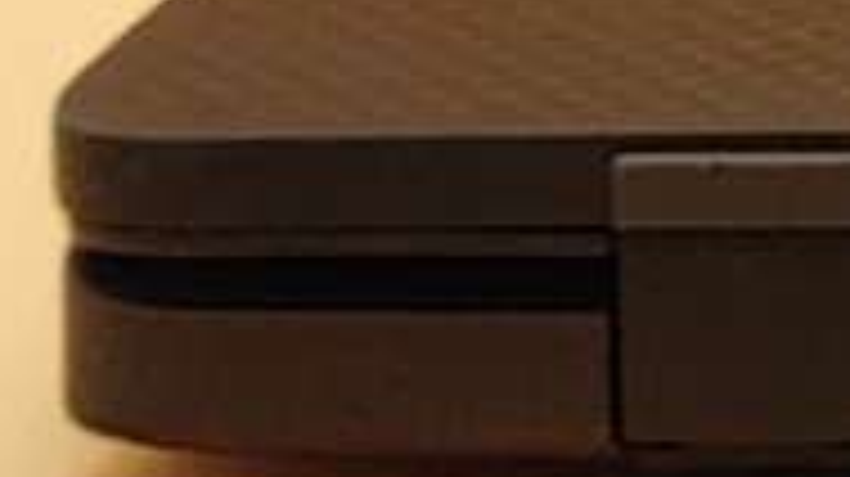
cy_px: -770
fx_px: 7297
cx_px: 3072
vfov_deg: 3.7
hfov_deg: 5.9
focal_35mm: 324
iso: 50
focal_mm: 4.36
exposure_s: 1/260
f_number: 1.8
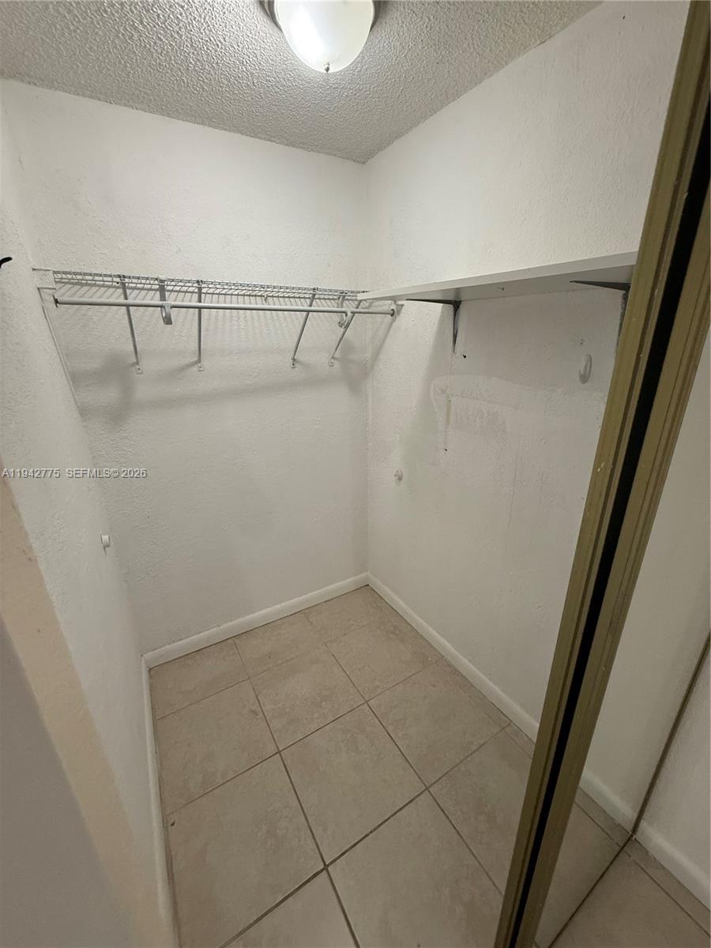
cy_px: 474
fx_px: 383
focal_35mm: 14
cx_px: 356
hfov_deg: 85.7
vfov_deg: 102.1
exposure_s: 1/120
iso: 250
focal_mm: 2.22
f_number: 2.2
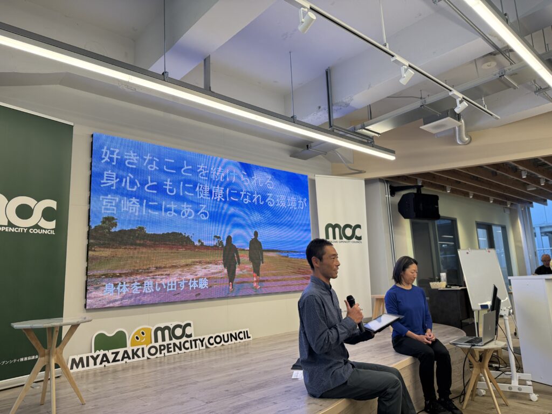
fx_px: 383
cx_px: 276
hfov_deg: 71.6
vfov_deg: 56.8
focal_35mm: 24
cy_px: 207
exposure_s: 1/283
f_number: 1.78
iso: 125
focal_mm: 6.76
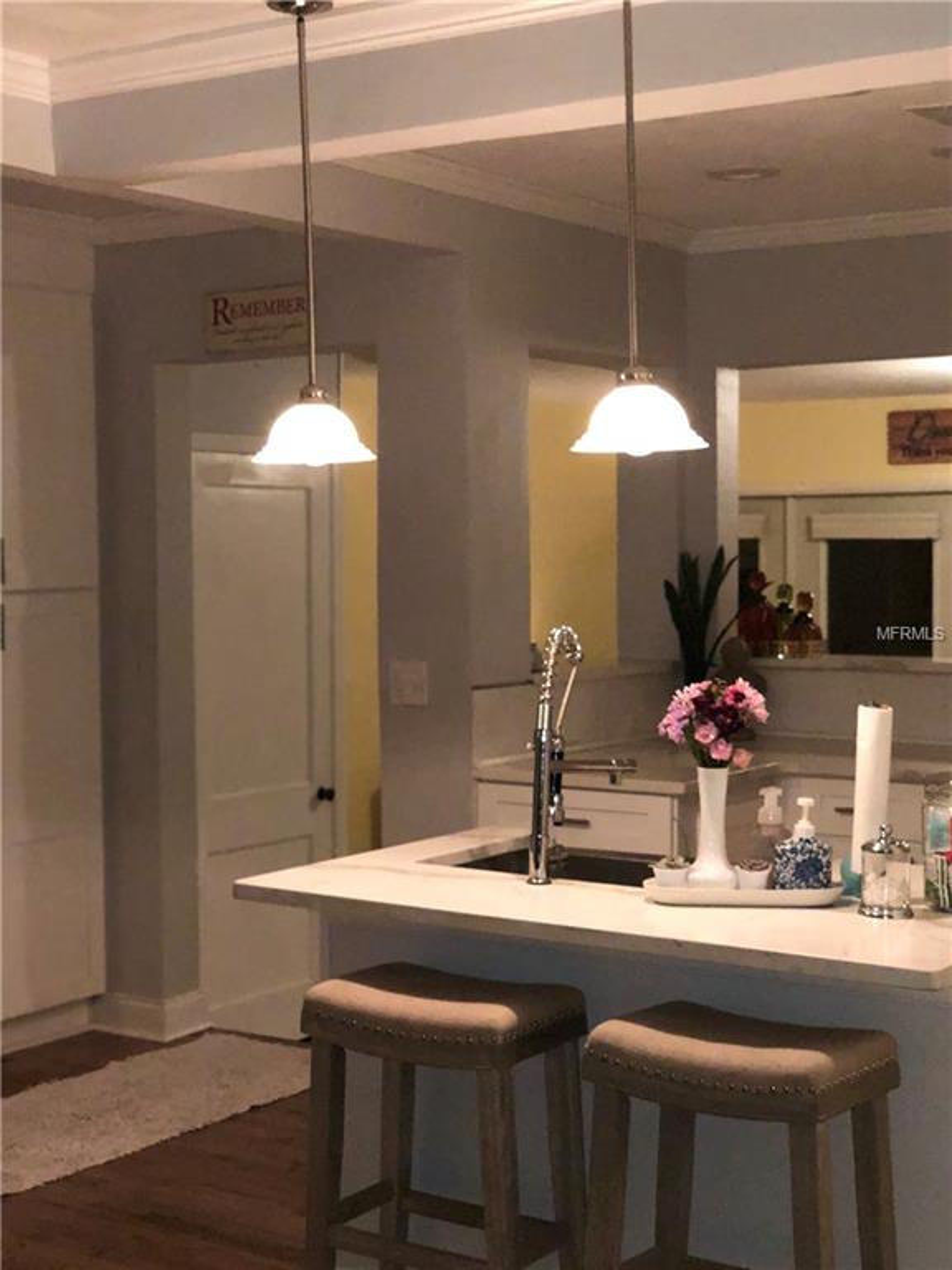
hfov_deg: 28.0
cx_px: 476
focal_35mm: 52
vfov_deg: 36.8
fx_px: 1907
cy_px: 635
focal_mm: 6
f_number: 2.4
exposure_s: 1/60
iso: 400
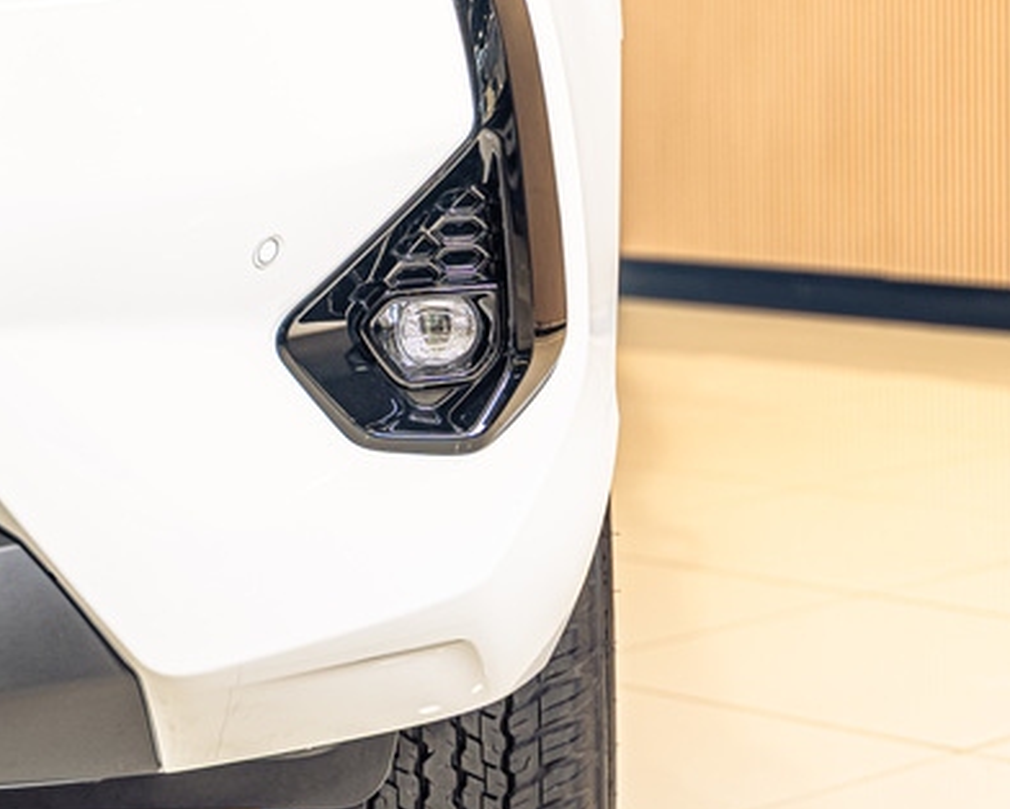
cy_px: -54
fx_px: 3439
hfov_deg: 16.7
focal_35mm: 115
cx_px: 532
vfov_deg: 13.2
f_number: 3.2
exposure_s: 1/125
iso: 640
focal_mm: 47
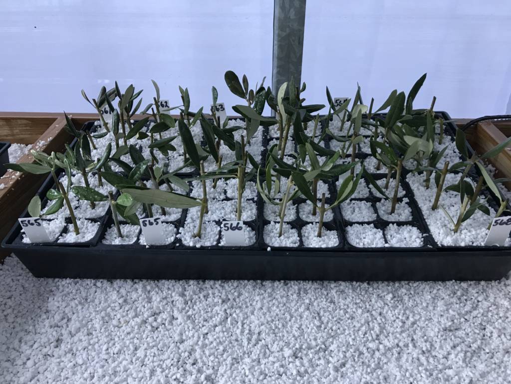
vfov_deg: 49.7
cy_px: 192
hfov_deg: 63.4
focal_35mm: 28
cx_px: 256
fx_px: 413
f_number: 1.8
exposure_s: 1/30
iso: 32
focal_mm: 3.99
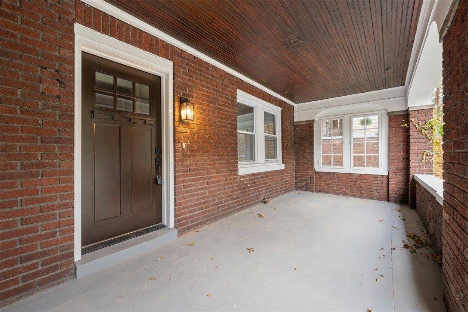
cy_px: 156
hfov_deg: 104.3
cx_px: 234
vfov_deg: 81.2
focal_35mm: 14
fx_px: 182
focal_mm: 14
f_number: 8
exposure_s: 1/4
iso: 400
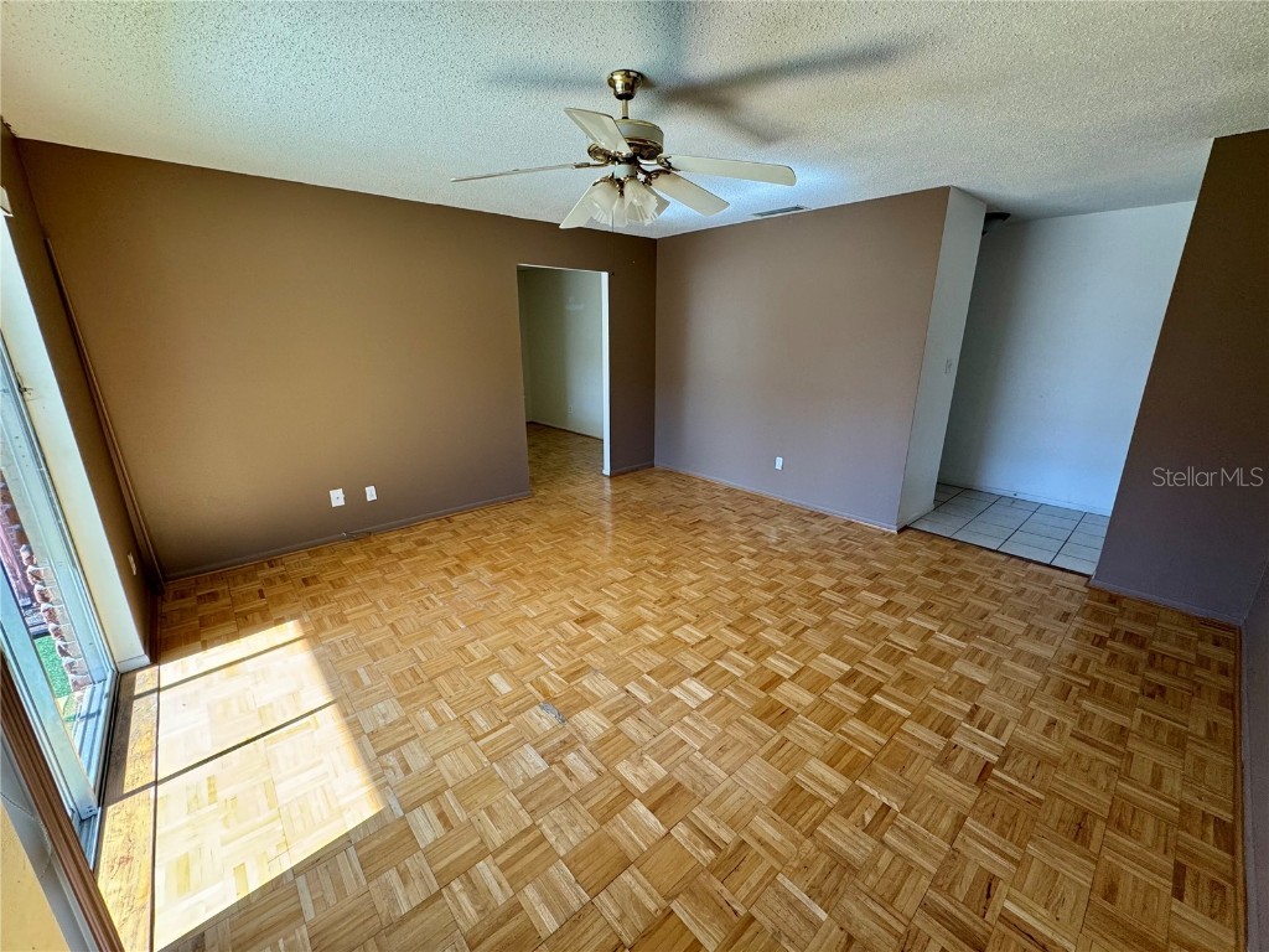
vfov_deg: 85.7
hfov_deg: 102.1
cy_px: 476
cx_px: 634
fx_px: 513
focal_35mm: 14
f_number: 2.2
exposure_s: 1/99
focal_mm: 2.22
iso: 160
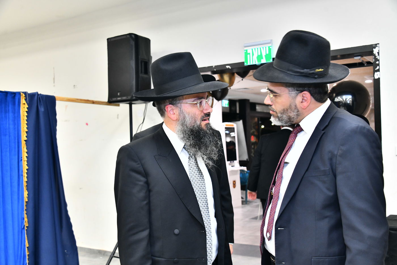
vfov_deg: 31.9
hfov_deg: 46.4
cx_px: 198
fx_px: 463
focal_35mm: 42
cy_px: 132
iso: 2500
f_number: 5.6
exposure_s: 1/80
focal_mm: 42
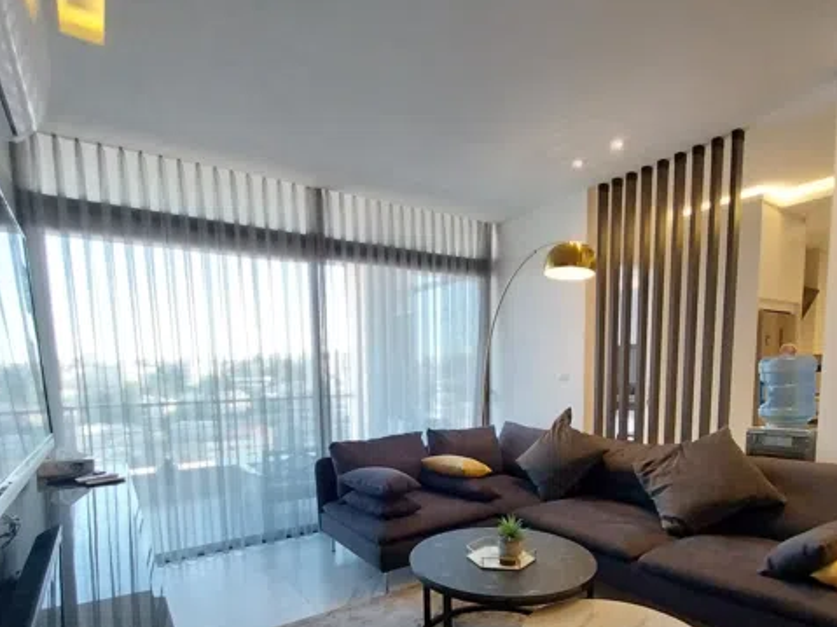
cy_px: 427
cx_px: 432
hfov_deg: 84.7
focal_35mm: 19
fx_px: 459
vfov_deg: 66.5
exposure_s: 1/50
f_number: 2.2
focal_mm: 1.3
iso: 200
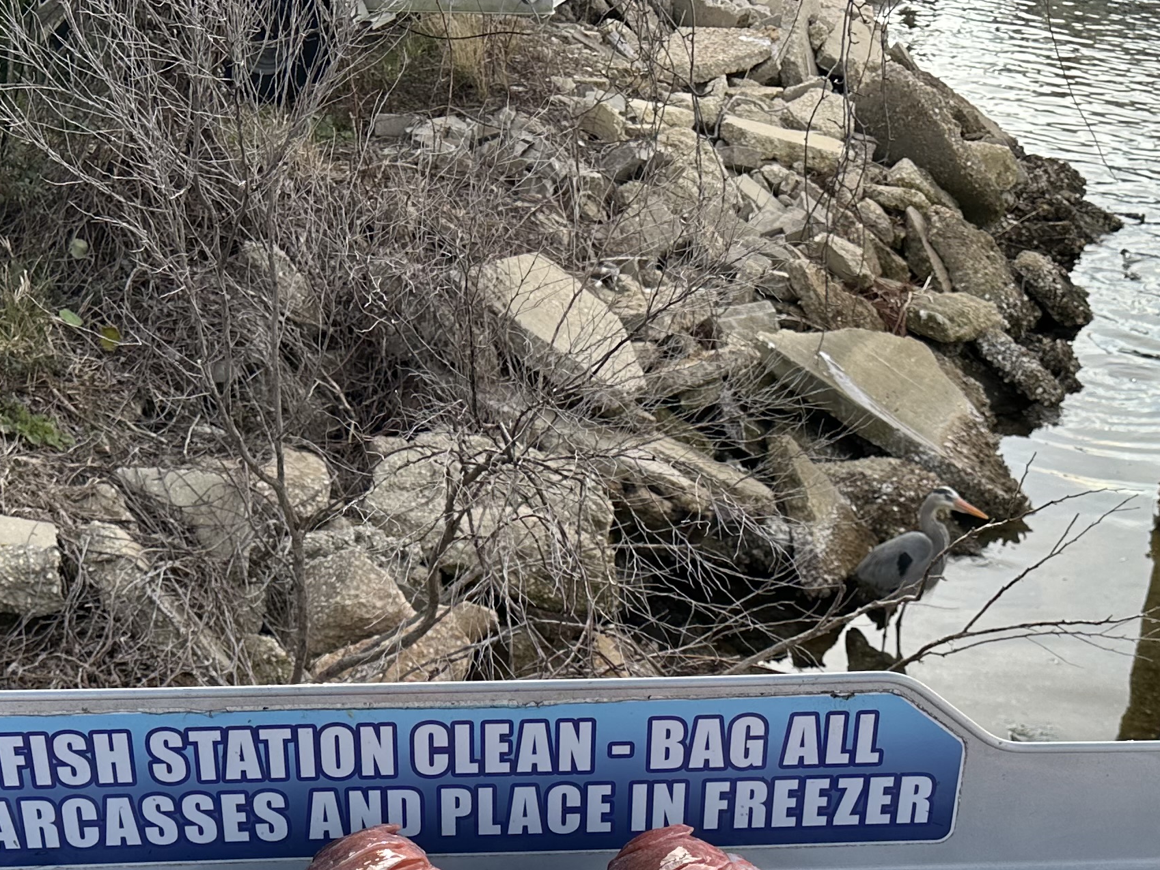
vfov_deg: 24.2
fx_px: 1910
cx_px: 485
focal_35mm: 57
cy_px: 920
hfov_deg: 33.7
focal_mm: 6.86
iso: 80
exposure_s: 1/1062
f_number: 1.78
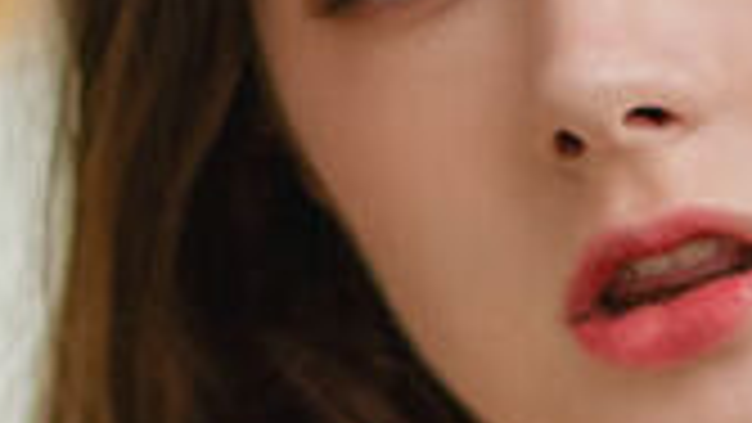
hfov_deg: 9.4
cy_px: 443
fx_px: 4587
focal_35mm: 230
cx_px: 216
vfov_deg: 5.3
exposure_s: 1/3200
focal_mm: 35
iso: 200
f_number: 1.4
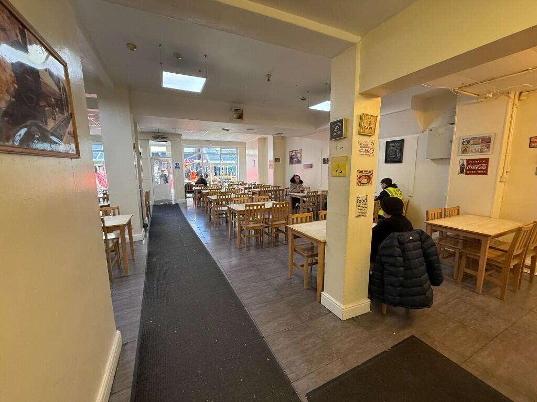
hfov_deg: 102.1
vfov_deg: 85.7
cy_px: 201
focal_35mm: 14
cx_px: 268
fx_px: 217
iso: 200
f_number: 2.2
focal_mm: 2.22
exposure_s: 1/100
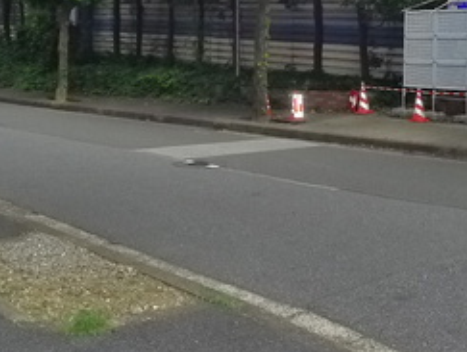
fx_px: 932
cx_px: 286
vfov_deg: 20.5
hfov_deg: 28.0
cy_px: -22
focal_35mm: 69
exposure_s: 1/500
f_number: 3.5
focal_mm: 5.1
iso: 400
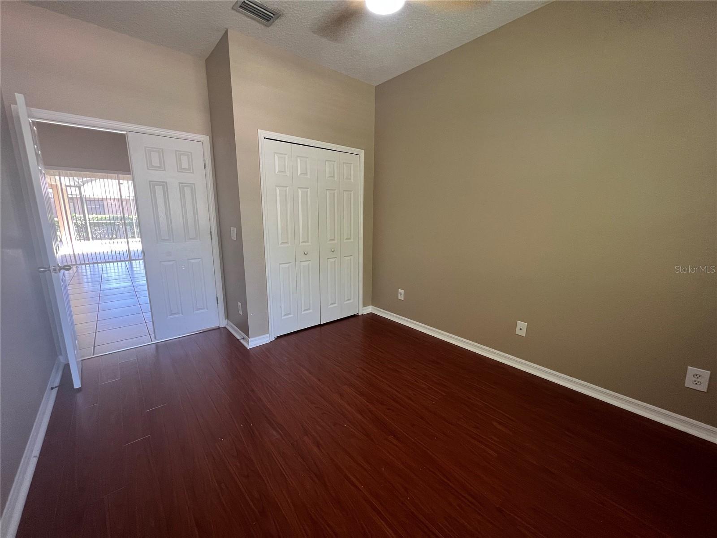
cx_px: 358
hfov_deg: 106.2
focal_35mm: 13
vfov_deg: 89.9
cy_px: 269
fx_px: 269
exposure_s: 1/60
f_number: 1.8
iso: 160
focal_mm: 1.57
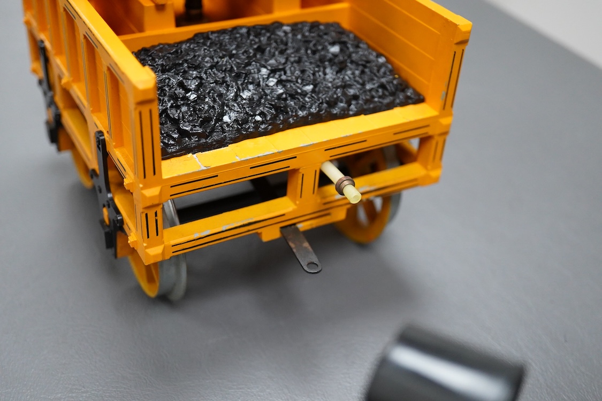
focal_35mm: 45
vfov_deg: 29.9
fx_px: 752
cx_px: 301
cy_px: 200
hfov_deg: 43.6
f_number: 3.5
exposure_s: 1/400
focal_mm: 30
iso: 2500
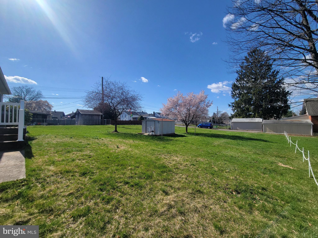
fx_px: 119
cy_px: 119
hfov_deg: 106.2
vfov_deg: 89.9
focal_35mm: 13
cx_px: 159
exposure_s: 1/2094
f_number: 2.2
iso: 50
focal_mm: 2.2
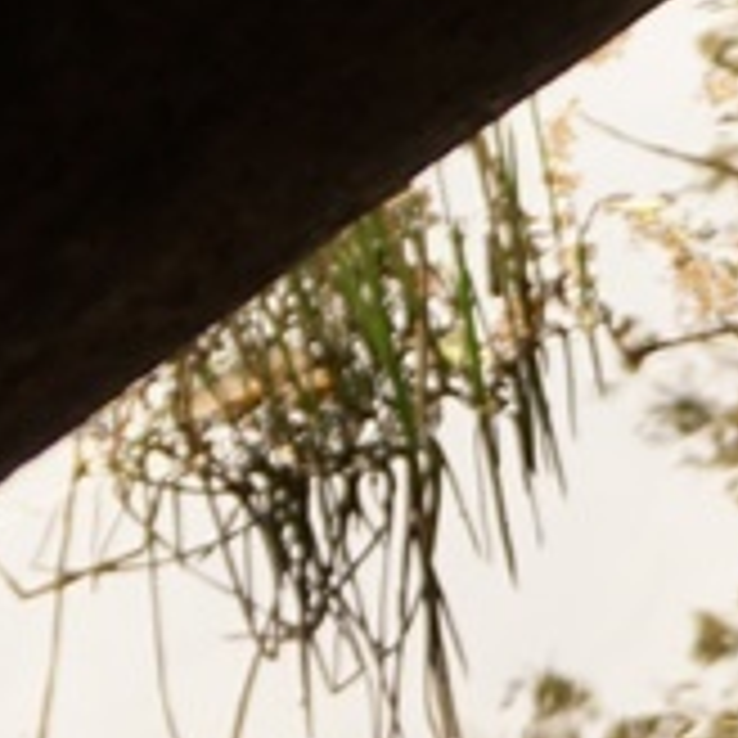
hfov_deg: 10.0
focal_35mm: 168
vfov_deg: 10.4
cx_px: 1170
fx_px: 4044
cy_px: 475
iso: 320
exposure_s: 1/160
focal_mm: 21
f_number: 4
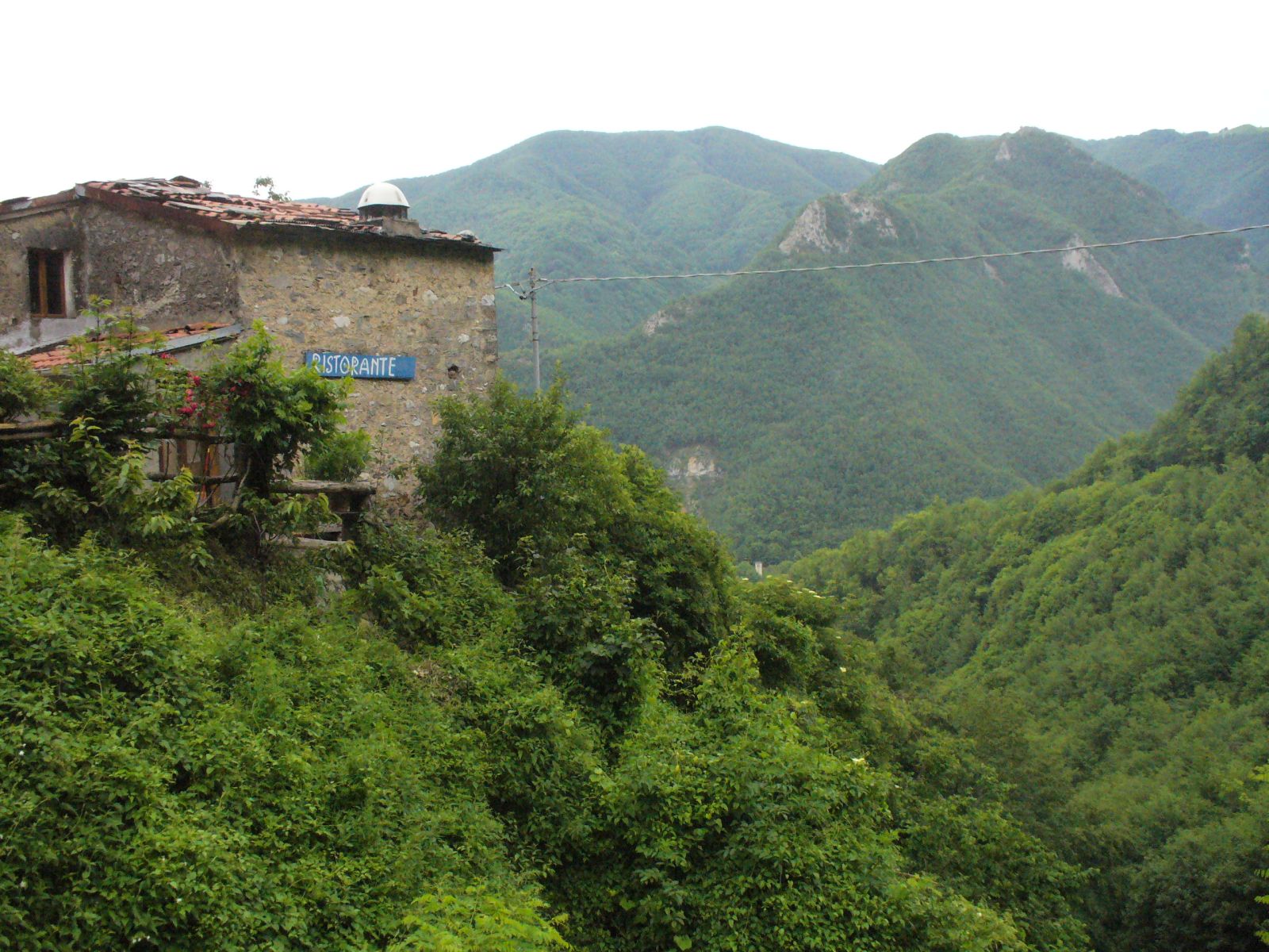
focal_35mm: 37
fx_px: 1356
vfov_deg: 38.7
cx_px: 634
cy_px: 476
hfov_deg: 50.1
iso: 400
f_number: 5.6
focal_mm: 6.1
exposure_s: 1/400
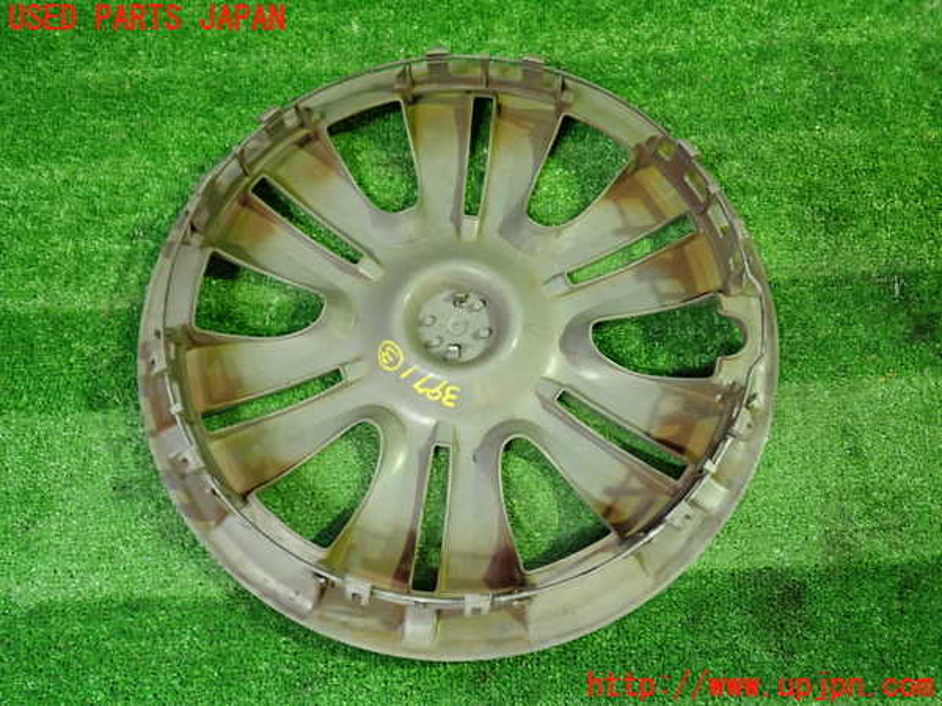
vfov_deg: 46.8
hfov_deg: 60.0
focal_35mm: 30
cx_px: 471
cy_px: 353
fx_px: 816
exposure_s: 1/30
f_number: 2.3
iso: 500
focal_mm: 5.4
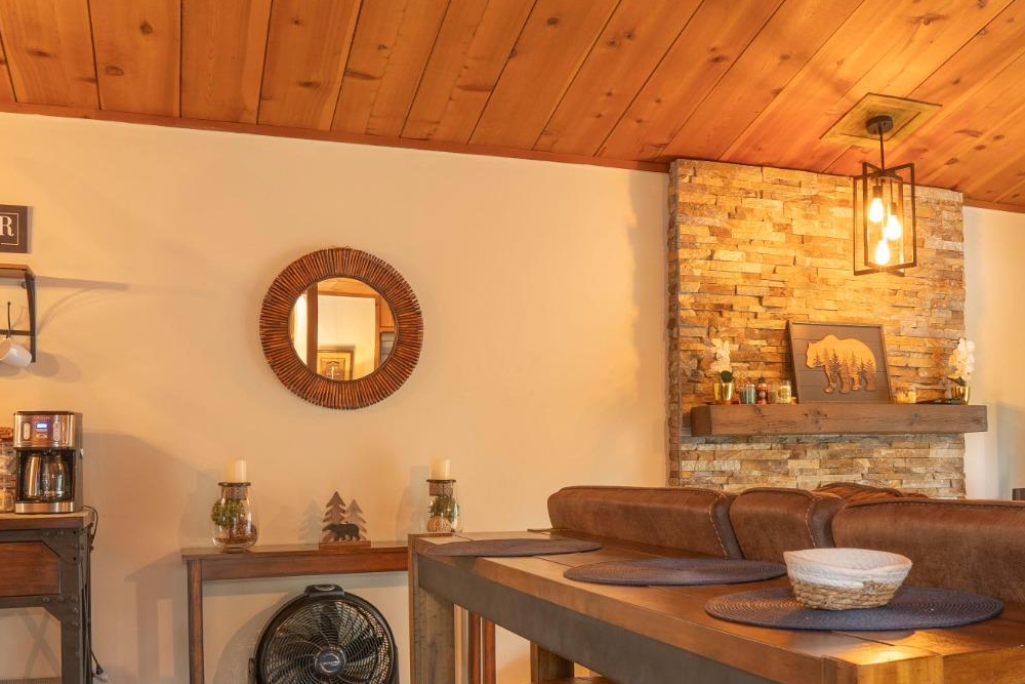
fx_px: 1025
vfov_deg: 36.5
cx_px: 647
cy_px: 451
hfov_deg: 52.5
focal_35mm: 36
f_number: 8
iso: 160
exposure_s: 2
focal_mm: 16
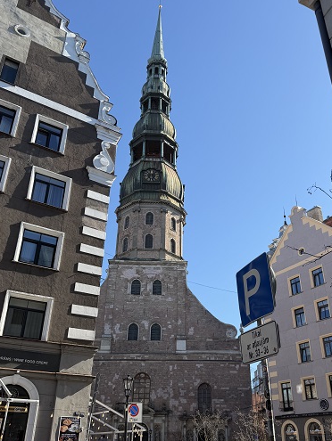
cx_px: 182
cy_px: 251
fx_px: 396
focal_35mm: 31
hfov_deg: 45.4
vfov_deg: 58.1
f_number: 1.78
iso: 80
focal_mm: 6.76
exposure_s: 1/2370
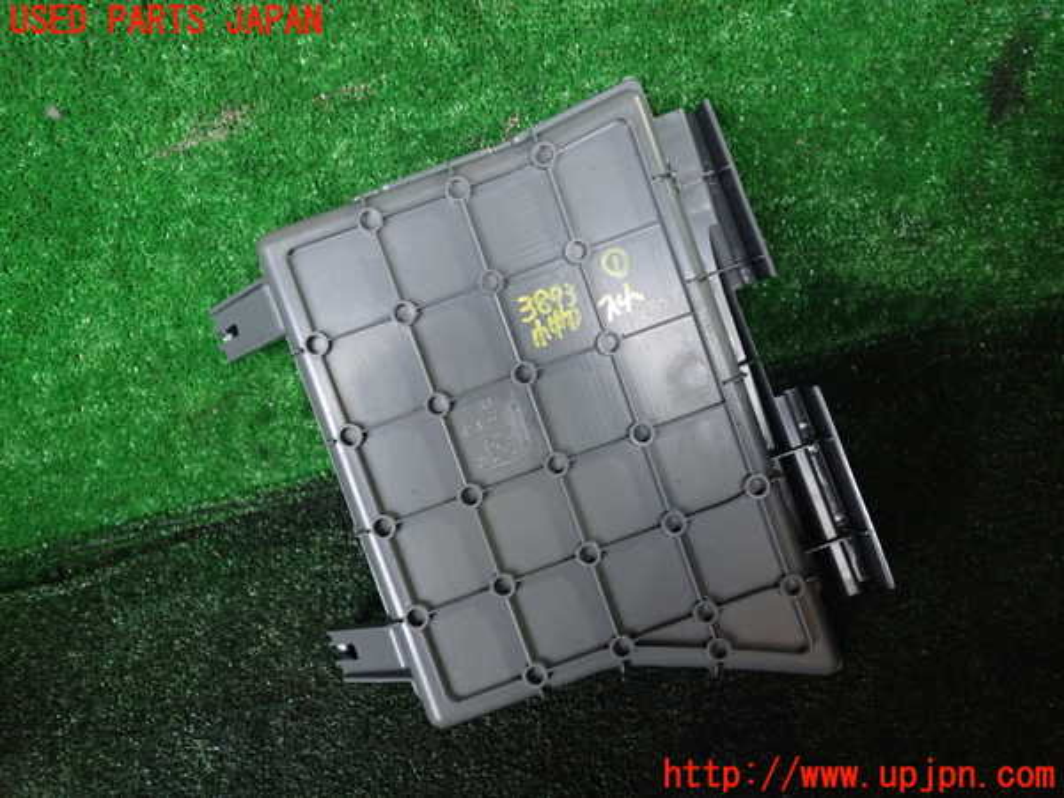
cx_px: 532
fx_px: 922
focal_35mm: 30
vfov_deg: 46.8
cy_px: 399
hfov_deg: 60.0
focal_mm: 5.4
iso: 800
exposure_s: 1/30
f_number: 2.3
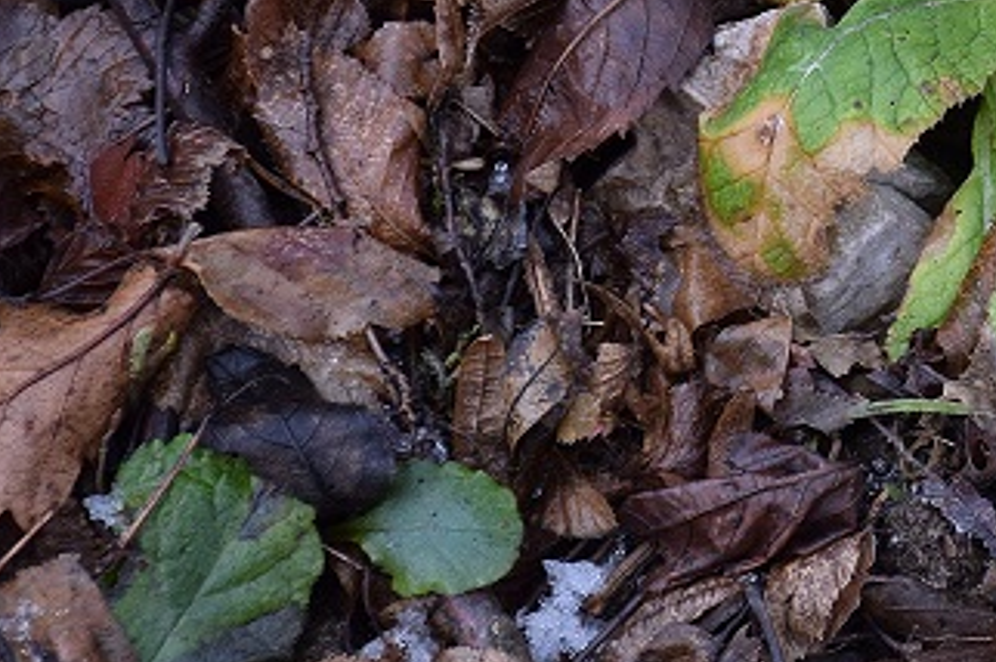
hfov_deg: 7.4
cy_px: -223
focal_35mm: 277
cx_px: 1293
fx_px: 7656
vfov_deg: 4.9
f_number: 6.3
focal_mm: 66
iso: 400
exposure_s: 1/160
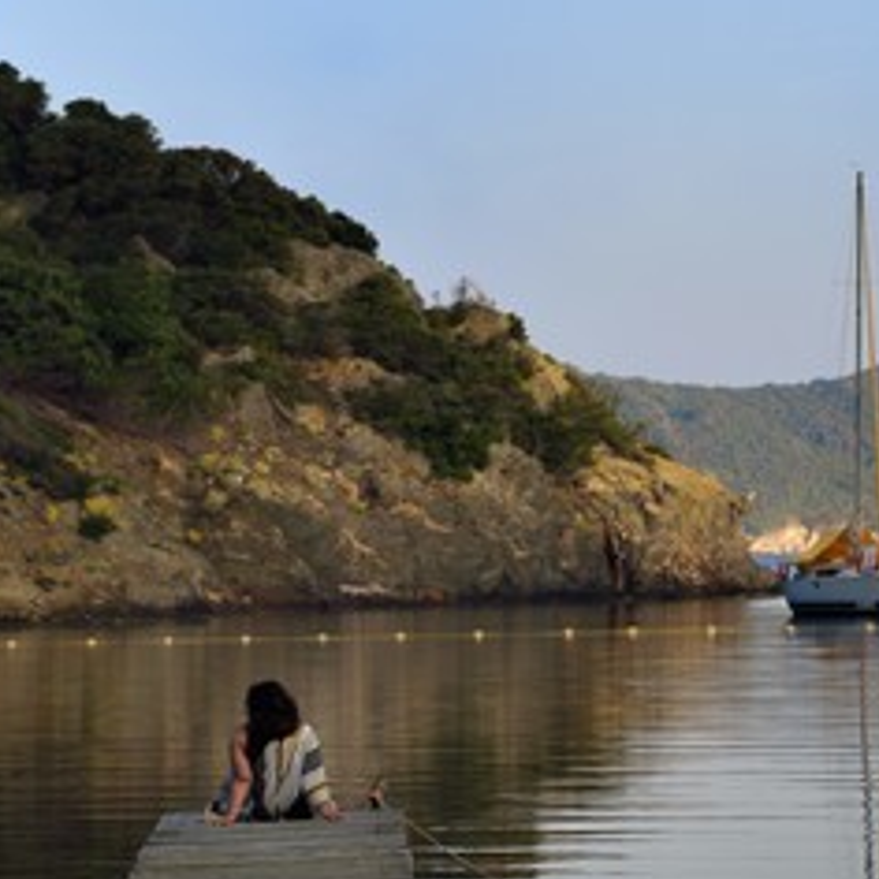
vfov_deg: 8.6
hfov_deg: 8.6
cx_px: 629
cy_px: 514
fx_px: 5861
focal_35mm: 204
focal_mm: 135
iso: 200
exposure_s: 1/320
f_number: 7.1
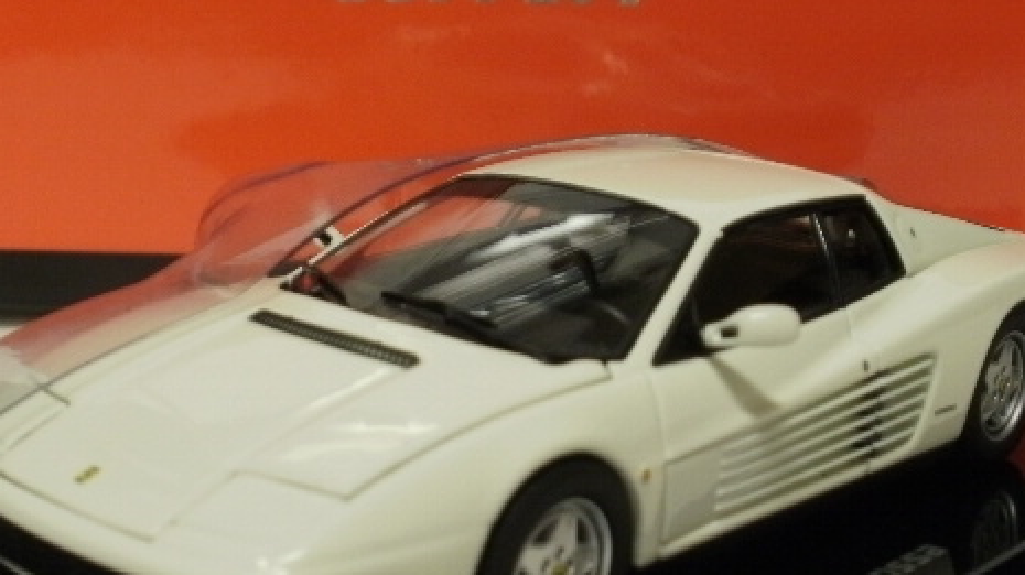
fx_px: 1793
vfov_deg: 18.2
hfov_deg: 31.9
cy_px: 333
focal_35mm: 66
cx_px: 476
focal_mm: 7.7
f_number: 4
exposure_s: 1/10
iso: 125
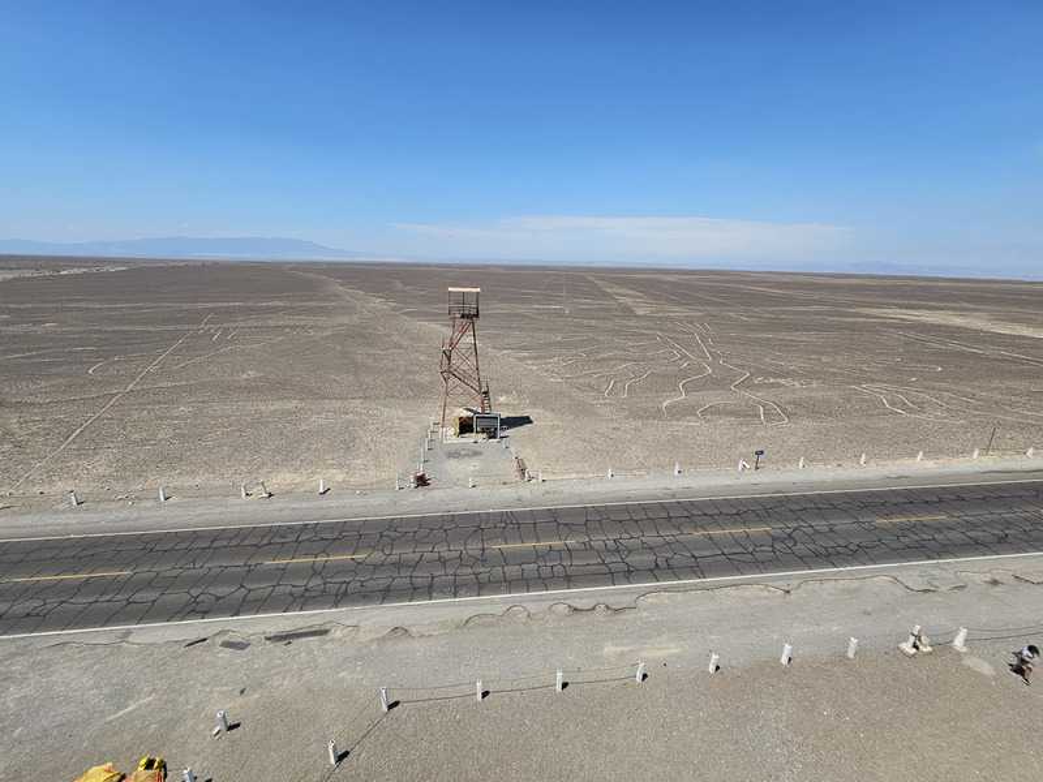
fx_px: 392
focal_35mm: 13
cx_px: 522
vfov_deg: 89.9
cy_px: 391
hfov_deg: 106.2
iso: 50
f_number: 2.2
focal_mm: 2.2
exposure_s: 1/3768
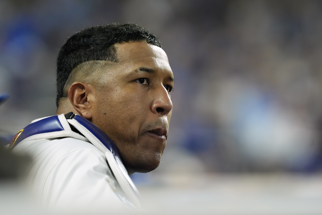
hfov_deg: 5.2
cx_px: 161
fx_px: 3577
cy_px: 108
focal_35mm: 400
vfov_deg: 3.4
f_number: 4
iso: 8000
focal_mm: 400
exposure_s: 1/2000
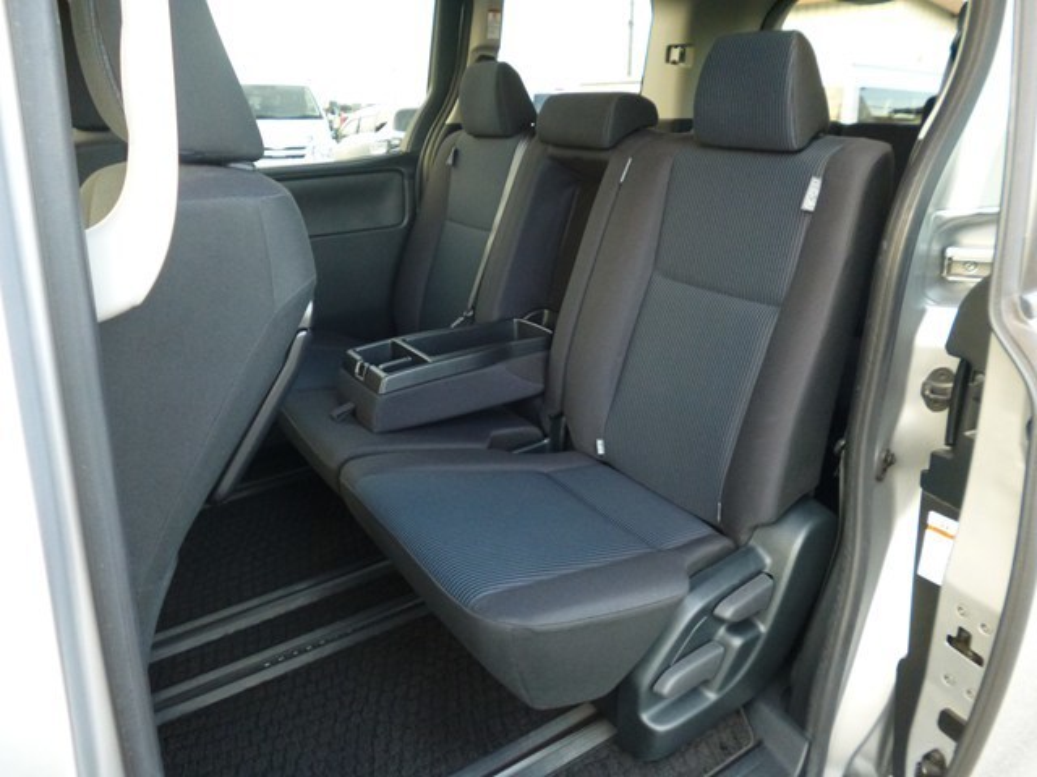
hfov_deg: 71.6
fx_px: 719
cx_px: 518
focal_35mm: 24
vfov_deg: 56.8
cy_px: 388
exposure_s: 1/25
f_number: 2.8
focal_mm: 4.3
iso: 400
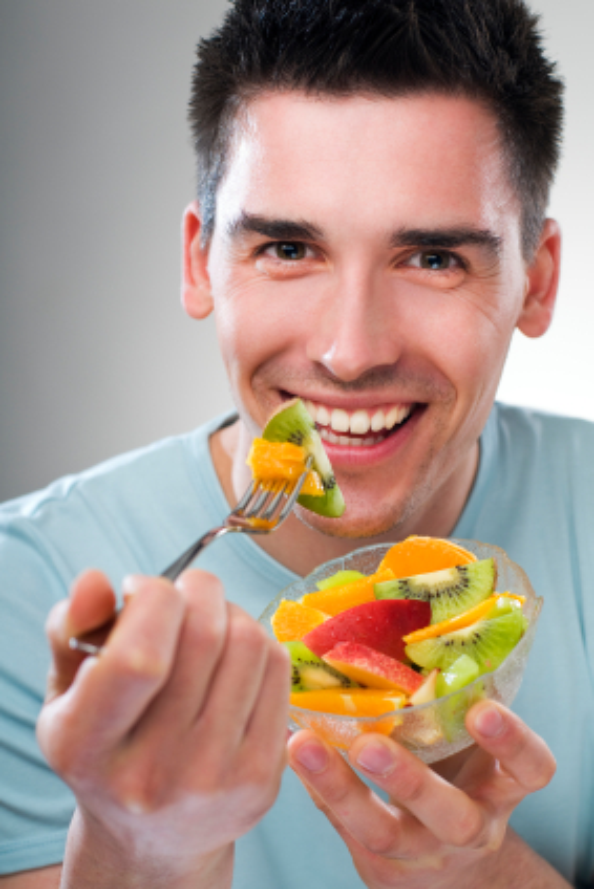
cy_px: 444
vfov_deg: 27.0
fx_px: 1855
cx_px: 297
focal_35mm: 75
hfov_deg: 18.2
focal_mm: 50
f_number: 4
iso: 100
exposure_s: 1/200
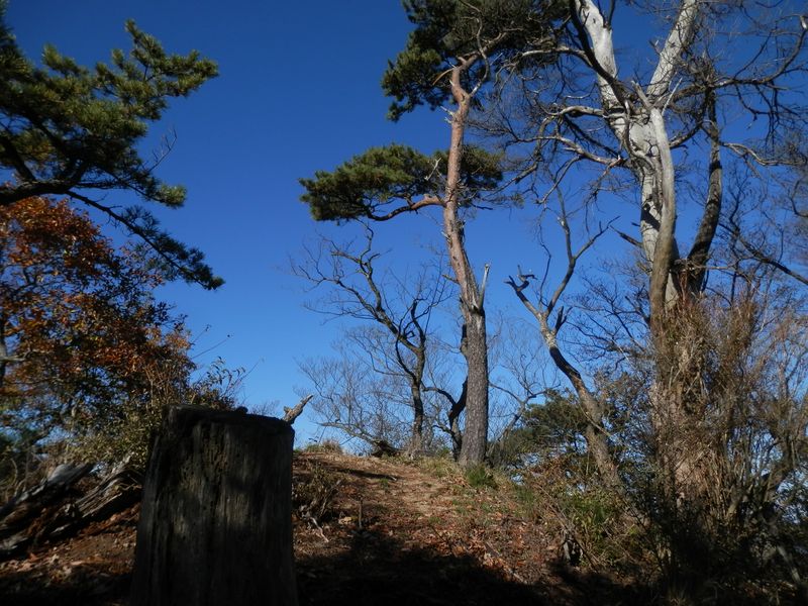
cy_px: 303
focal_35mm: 25
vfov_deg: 54.9
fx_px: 584
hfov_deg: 69.4
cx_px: 404
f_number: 8.7
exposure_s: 1/200
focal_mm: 4.5
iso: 80
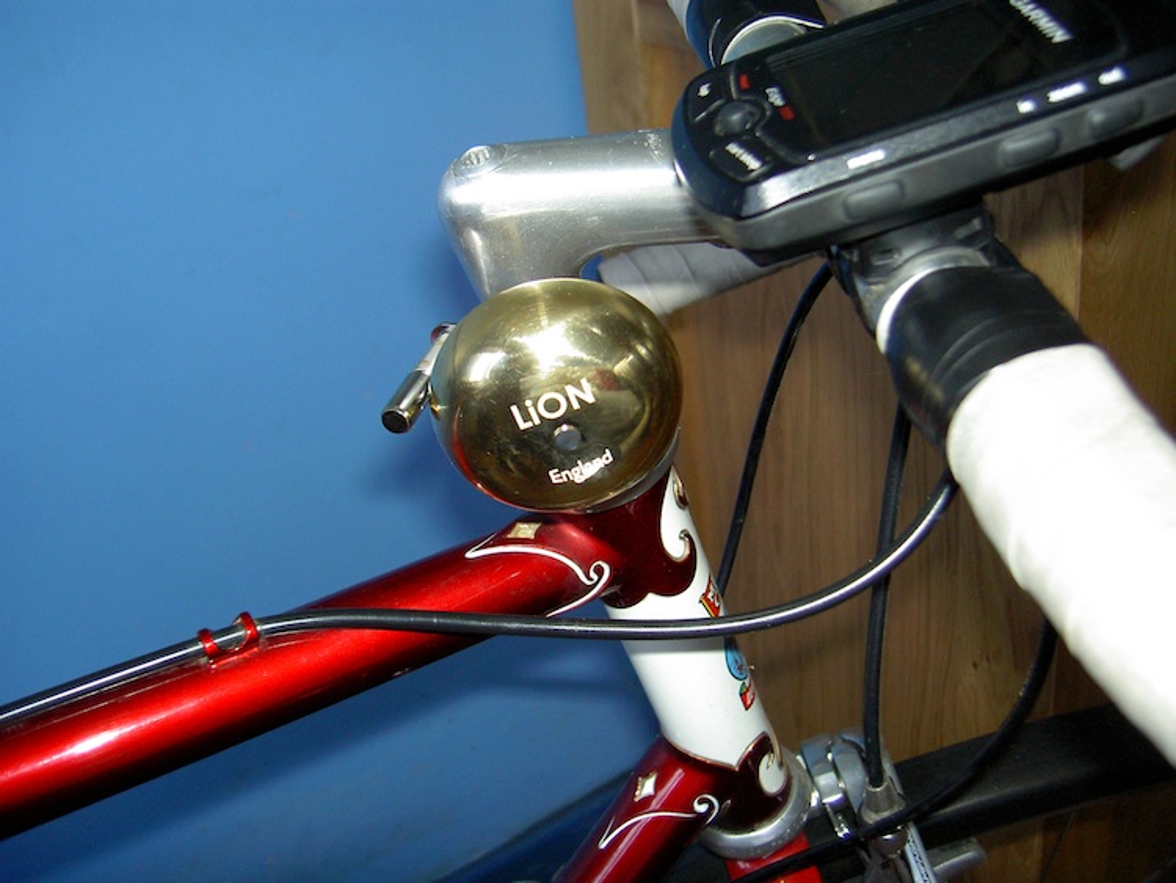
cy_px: 442
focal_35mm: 39
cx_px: 588
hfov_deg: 47.8
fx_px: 1325
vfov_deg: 36.8
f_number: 2.8
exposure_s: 1/59.5
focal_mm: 8
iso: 100
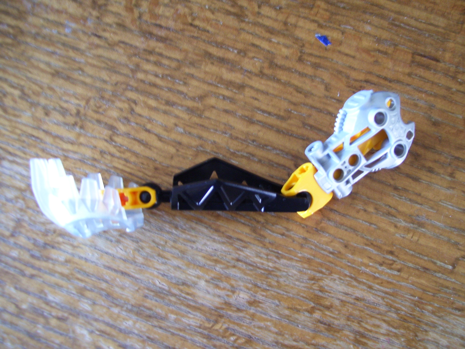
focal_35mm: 37
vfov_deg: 38.7
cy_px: 174
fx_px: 497
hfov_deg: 50.1
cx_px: 232
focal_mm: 6
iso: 160
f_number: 2.7
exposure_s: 1/8
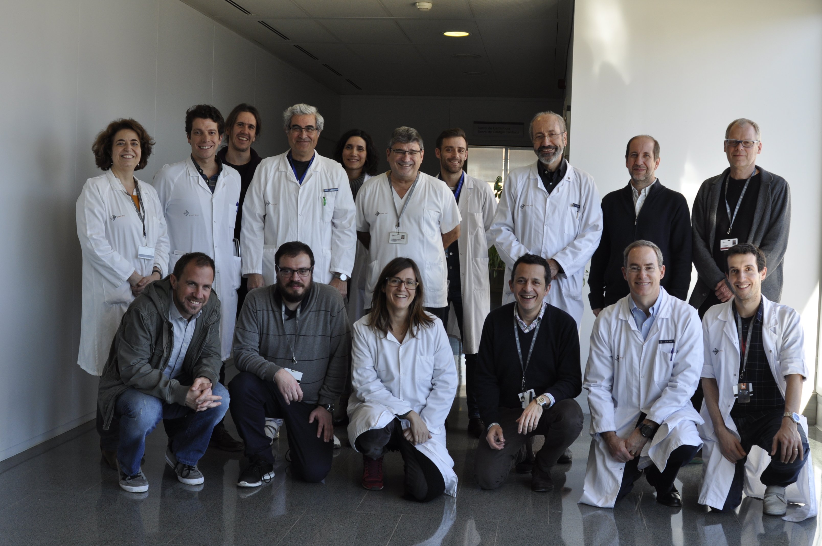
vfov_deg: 28.9
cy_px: 273
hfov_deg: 42.4
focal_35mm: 46
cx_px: 411
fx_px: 1060
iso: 360
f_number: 5.6
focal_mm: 31
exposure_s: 1/125
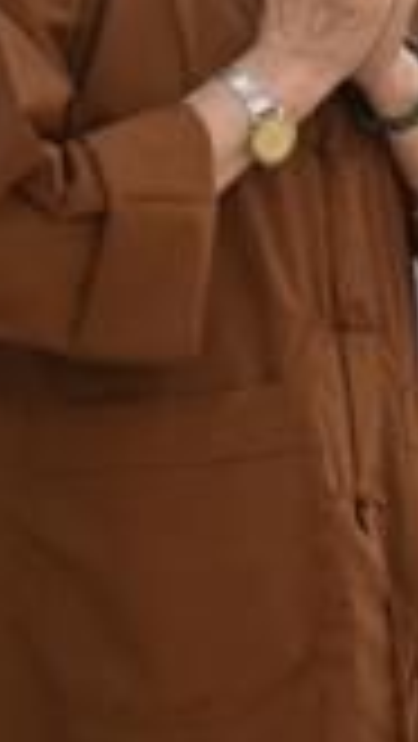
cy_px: 31
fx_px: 6886
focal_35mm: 350
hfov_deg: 3.5
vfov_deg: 6.1
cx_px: 162
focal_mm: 85
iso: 3200
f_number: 4
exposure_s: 1/100
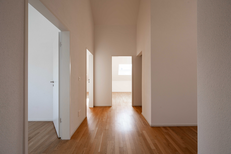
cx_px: 116
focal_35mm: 14
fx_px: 90
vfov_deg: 81.2
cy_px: 77
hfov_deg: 104.3
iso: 250
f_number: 9
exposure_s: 1/40
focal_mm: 14
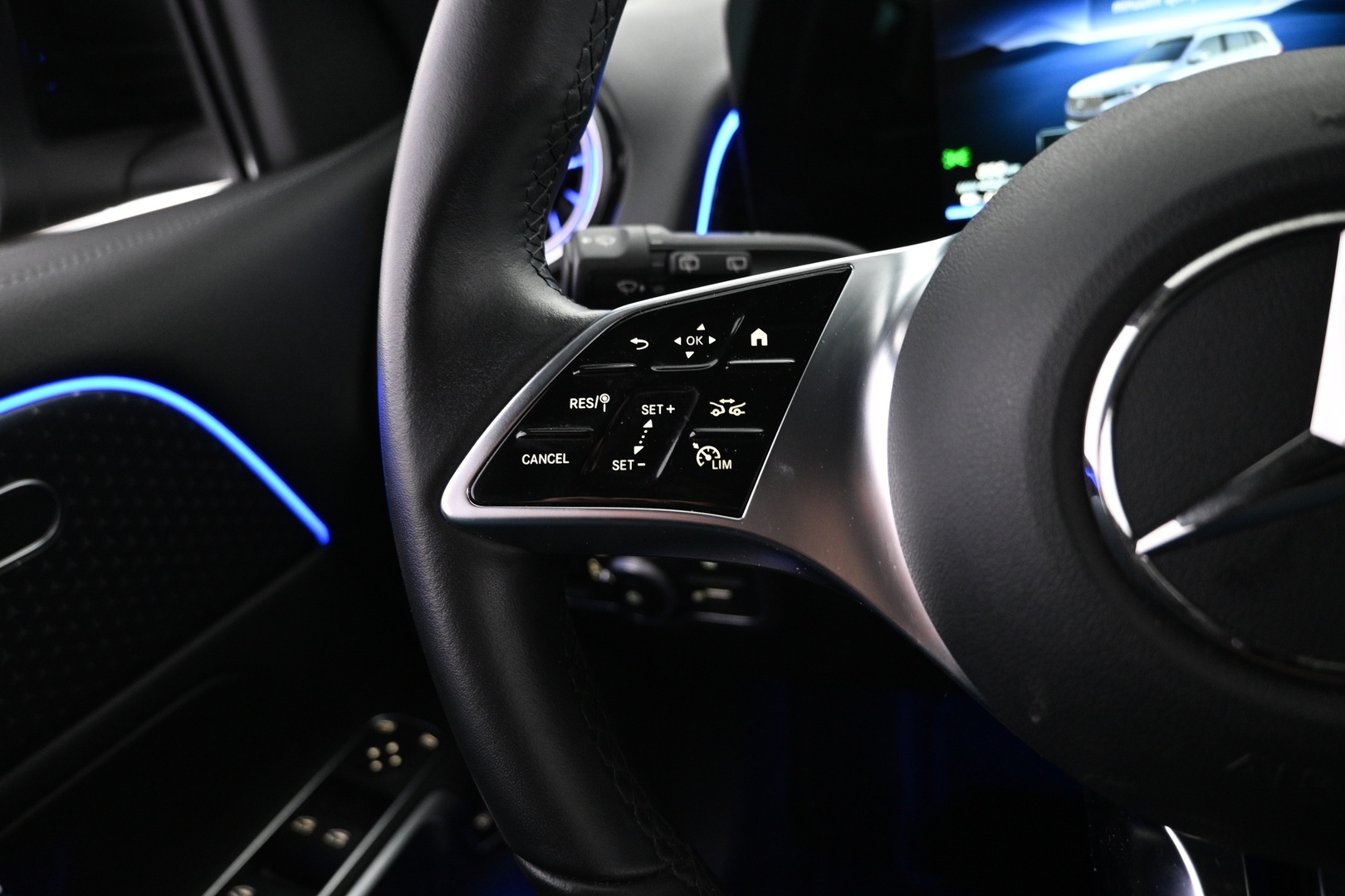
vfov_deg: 53.1
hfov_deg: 73.7
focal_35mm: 24
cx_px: 672
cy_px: 448
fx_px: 897
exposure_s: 1/25
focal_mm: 16
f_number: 3.5
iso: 1600
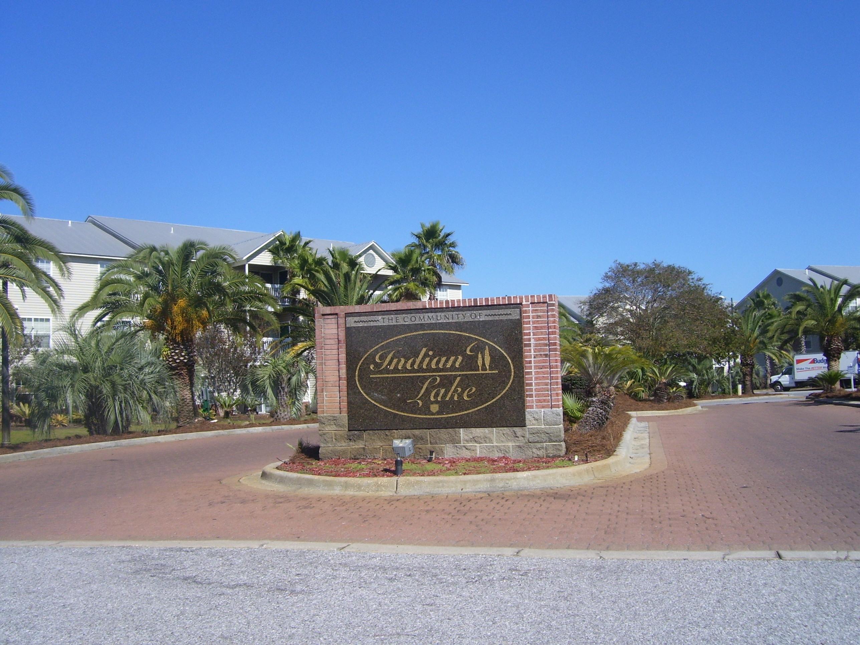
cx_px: 430
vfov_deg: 38.7
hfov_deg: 50.1
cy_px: 322
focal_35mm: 37
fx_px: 919
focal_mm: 6
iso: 80
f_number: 4.8
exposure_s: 1/750
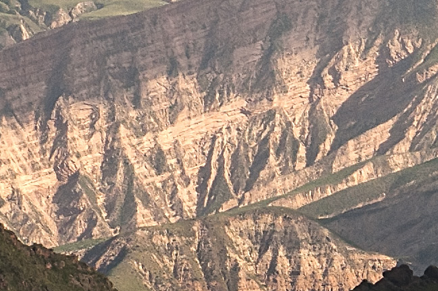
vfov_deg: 1.6
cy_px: 308
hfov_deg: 2.4
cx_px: 984
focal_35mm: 849
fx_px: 10321
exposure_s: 1/400
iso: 400
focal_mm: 122
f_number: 9
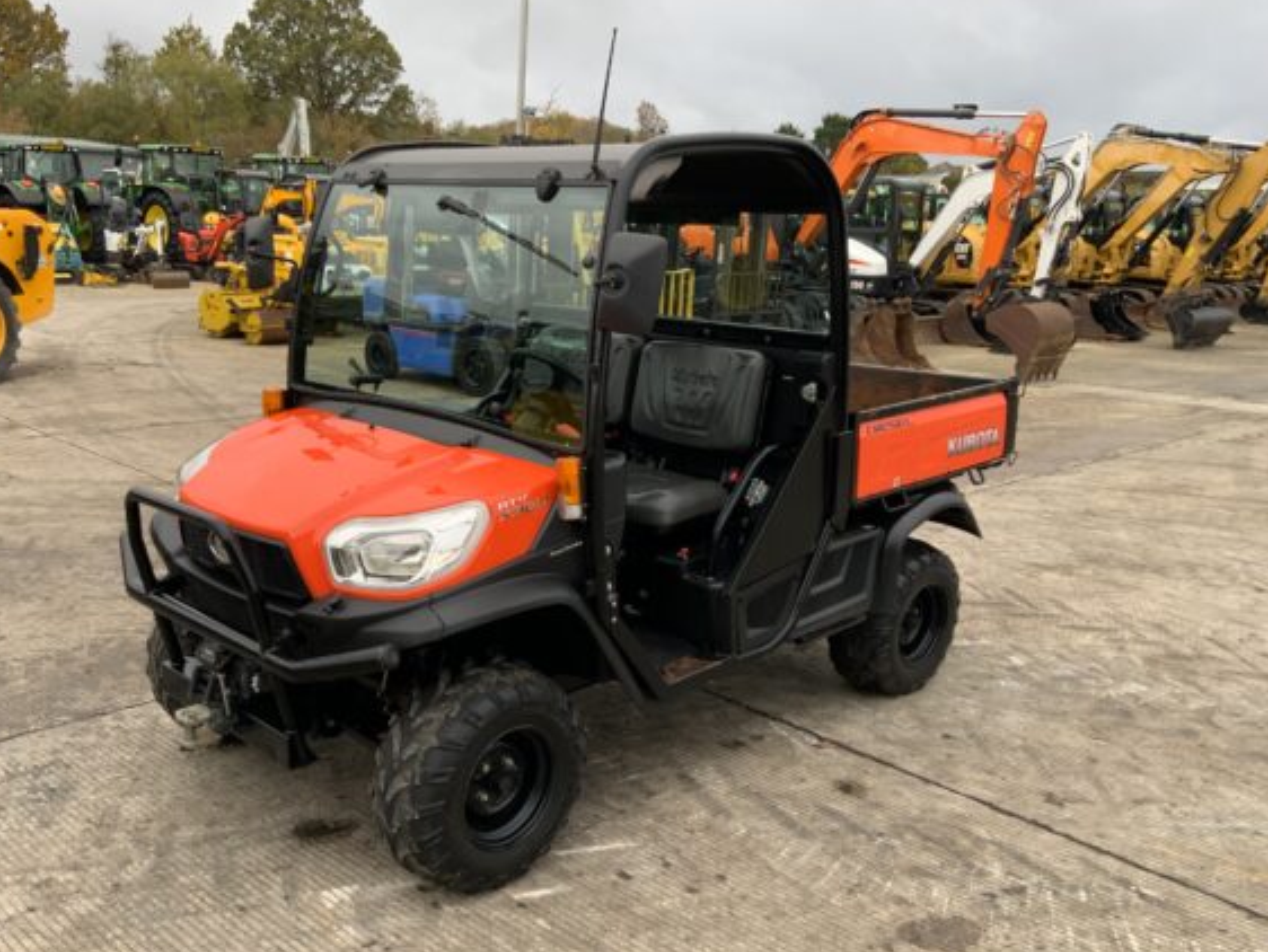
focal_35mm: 33
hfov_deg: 55.3
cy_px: 512
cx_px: 587
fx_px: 1209
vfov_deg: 42.9
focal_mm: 3
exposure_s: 1/122
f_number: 1.8
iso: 32
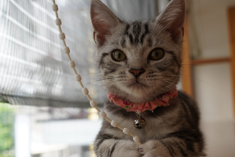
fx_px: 281
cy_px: 93
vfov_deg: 31.1
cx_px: 134
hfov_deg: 45.3
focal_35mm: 43
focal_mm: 24
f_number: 4
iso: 100
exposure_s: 1/125
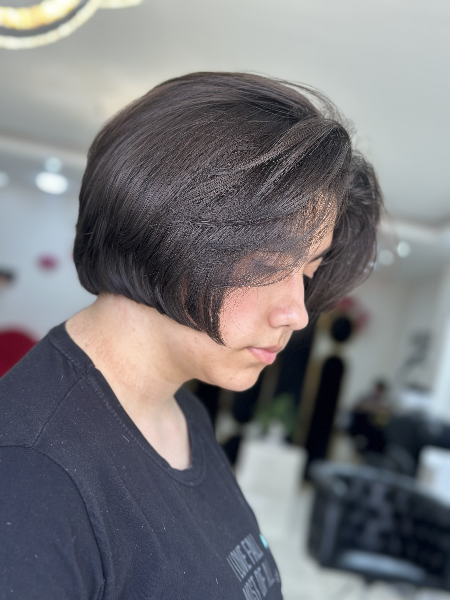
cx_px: 225
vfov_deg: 39.7
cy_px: 300
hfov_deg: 30.3
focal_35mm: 48
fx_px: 832
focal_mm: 6.86
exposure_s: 1/127
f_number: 1.78
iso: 64
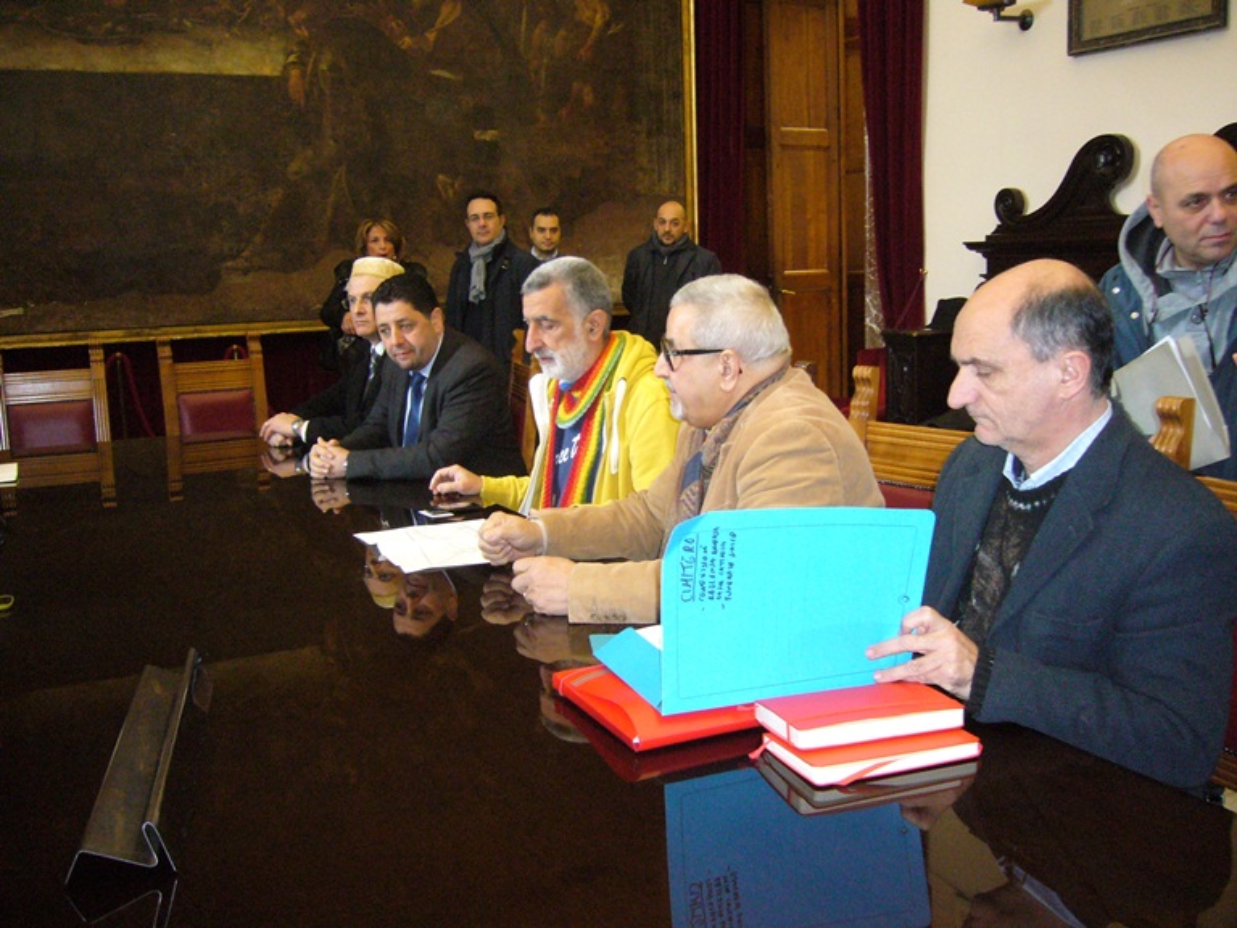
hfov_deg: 52.6
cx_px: 618
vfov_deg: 40.7
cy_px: 464
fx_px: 1251
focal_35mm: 35
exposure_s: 1/30
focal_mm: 5.8
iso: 320
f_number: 2.8
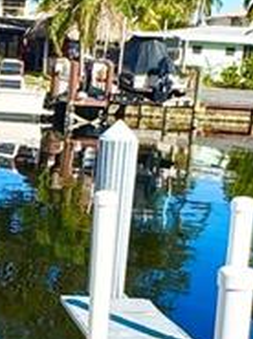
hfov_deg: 15.2
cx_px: -108
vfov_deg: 21.5
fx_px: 890
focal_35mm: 91
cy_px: 233
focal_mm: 2.22
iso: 50
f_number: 2.2
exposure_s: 1/3390
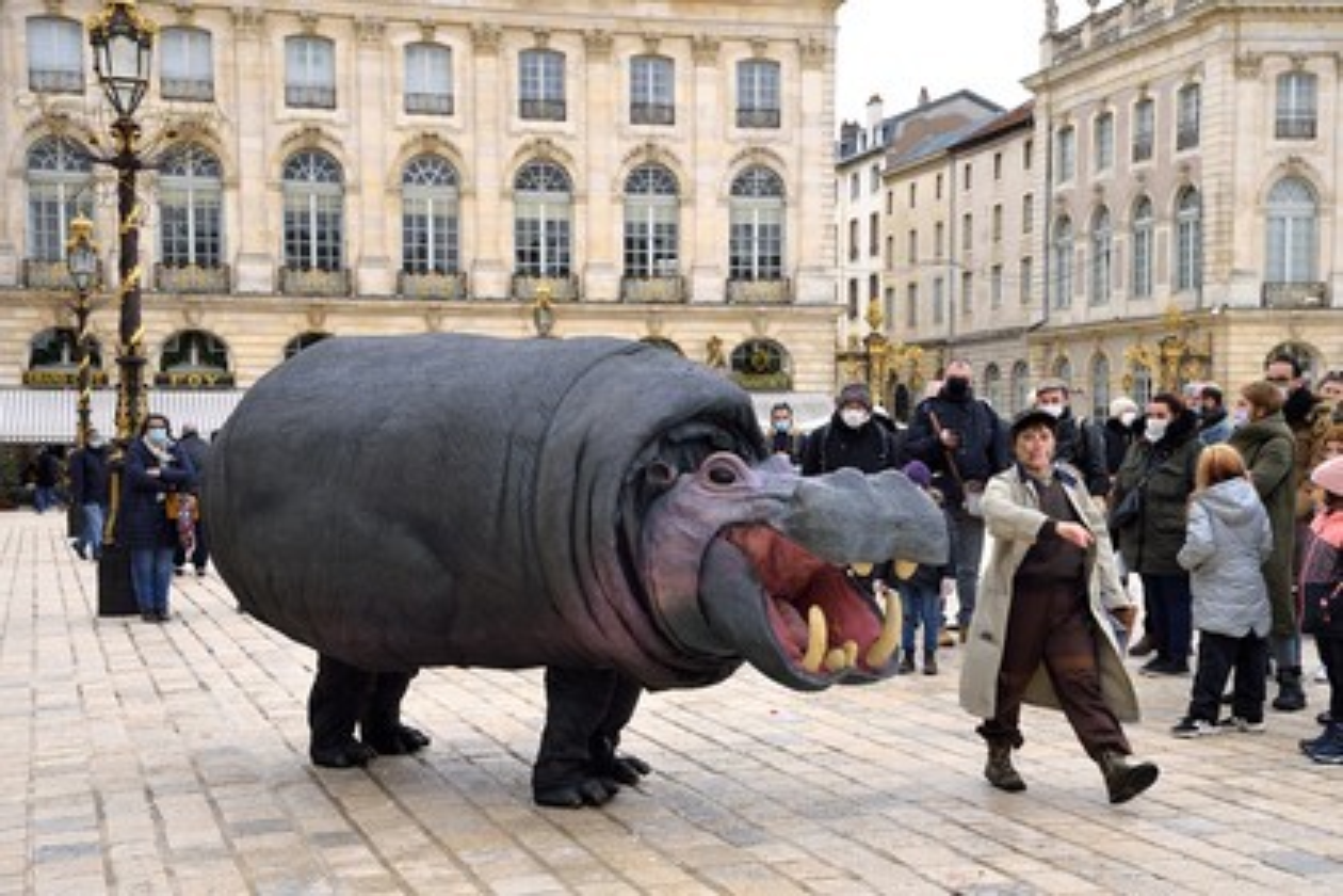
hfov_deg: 38.2
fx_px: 1940
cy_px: 448
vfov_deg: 26.0
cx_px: 672
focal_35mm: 52
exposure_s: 1/320
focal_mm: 52
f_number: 7.1
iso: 800
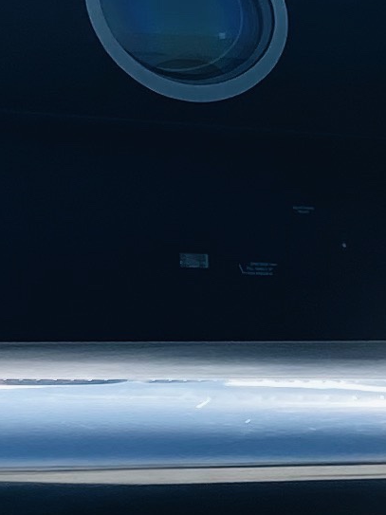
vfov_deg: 10.2
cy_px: 421
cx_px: 718
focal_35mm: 193
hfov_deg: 7.4
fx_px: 2871
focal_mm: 4.25
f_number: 1.8
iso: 32
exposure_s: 1/5495
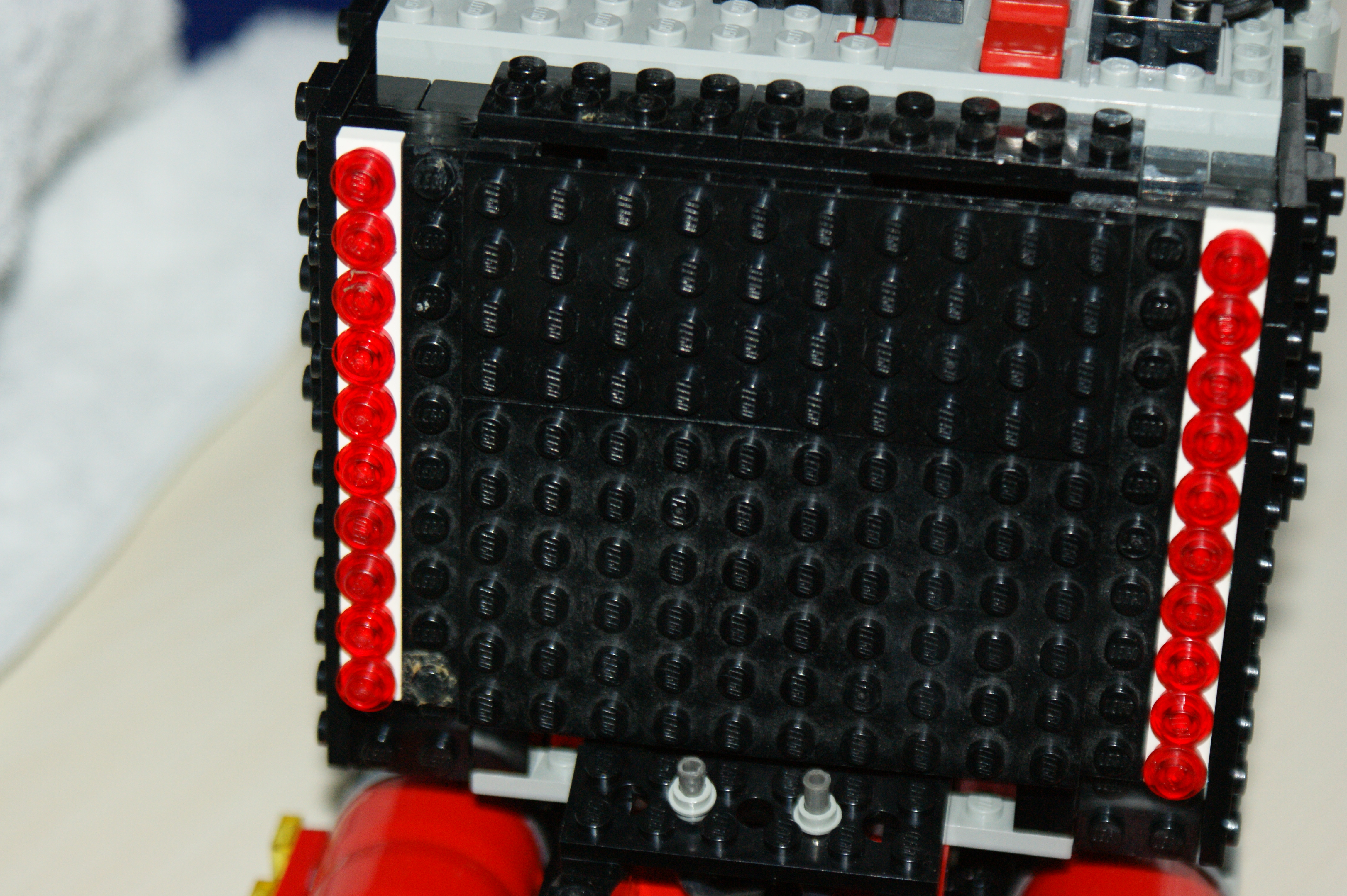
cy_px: 448
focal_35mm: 105
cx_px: 674
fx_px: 3926
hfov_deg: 19.5
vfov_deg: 13.0
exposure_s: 1/125
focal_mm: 70
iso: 400
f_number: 5.6
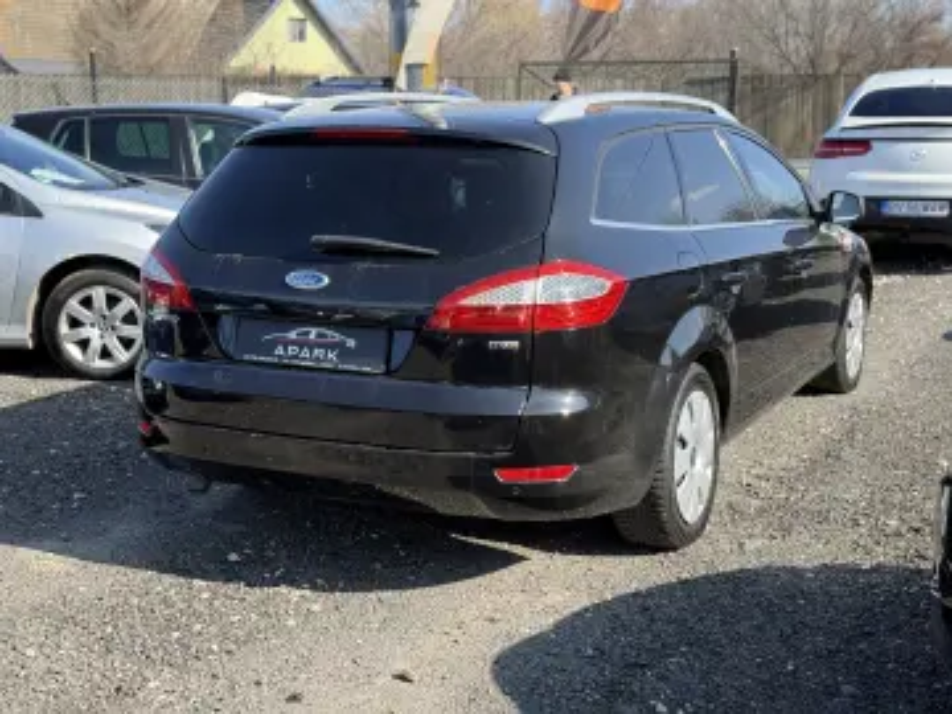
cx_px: 476
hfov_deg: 39.7
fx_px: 1320
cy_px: 357
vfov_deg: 30.3
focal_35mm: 48
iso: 64
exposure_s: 1/1055
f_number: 1.78
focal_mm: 6.76
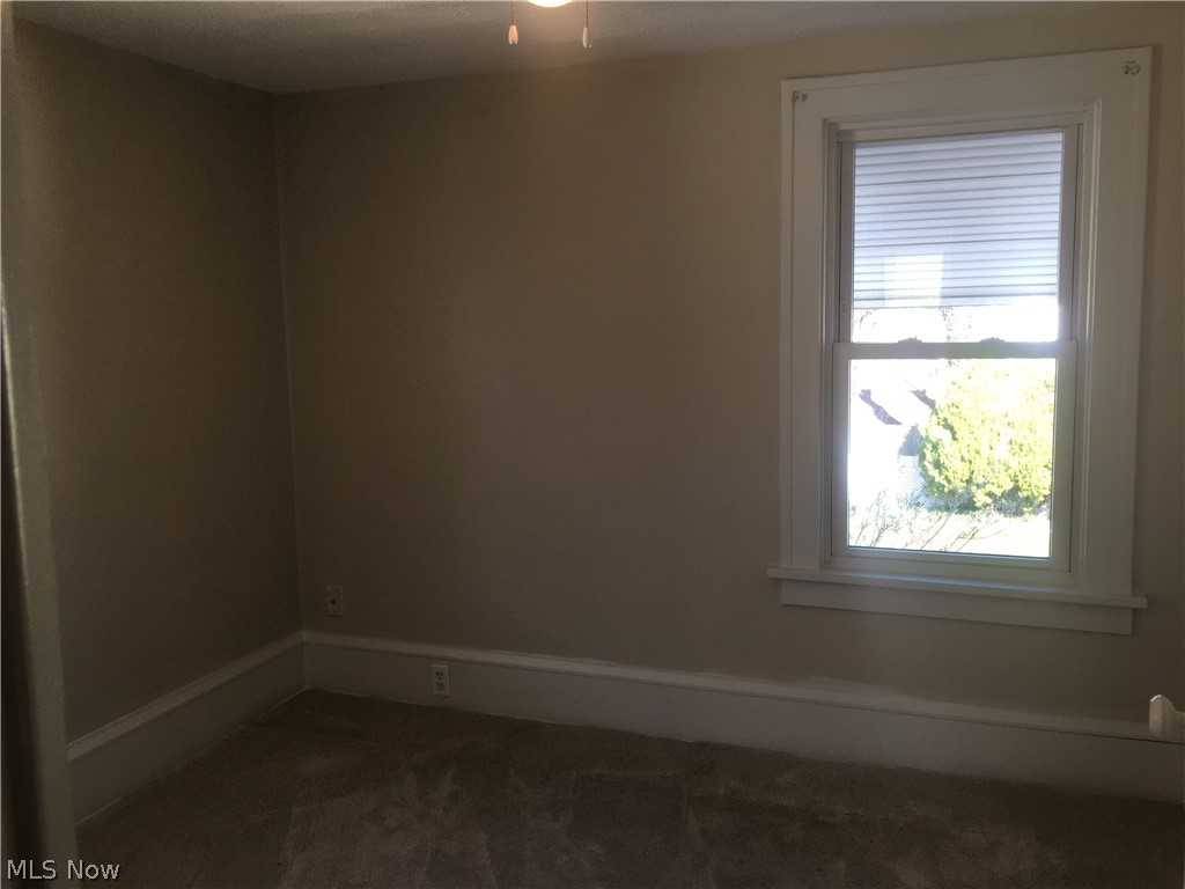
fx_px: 993
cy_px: 444
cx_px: 592
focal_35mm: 29
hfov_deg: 61.7
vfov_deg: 48.2
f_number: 2.2
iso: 32
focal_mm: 4.15
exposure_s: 1/40
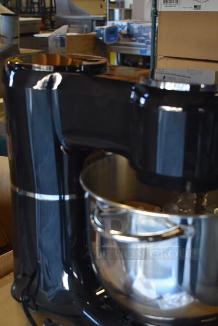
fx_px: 515
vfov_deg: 34.6
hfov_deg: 23.8
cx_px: 141
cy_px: 232
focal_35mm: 57
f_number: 4
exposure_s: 1/125
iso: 800
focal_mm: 25
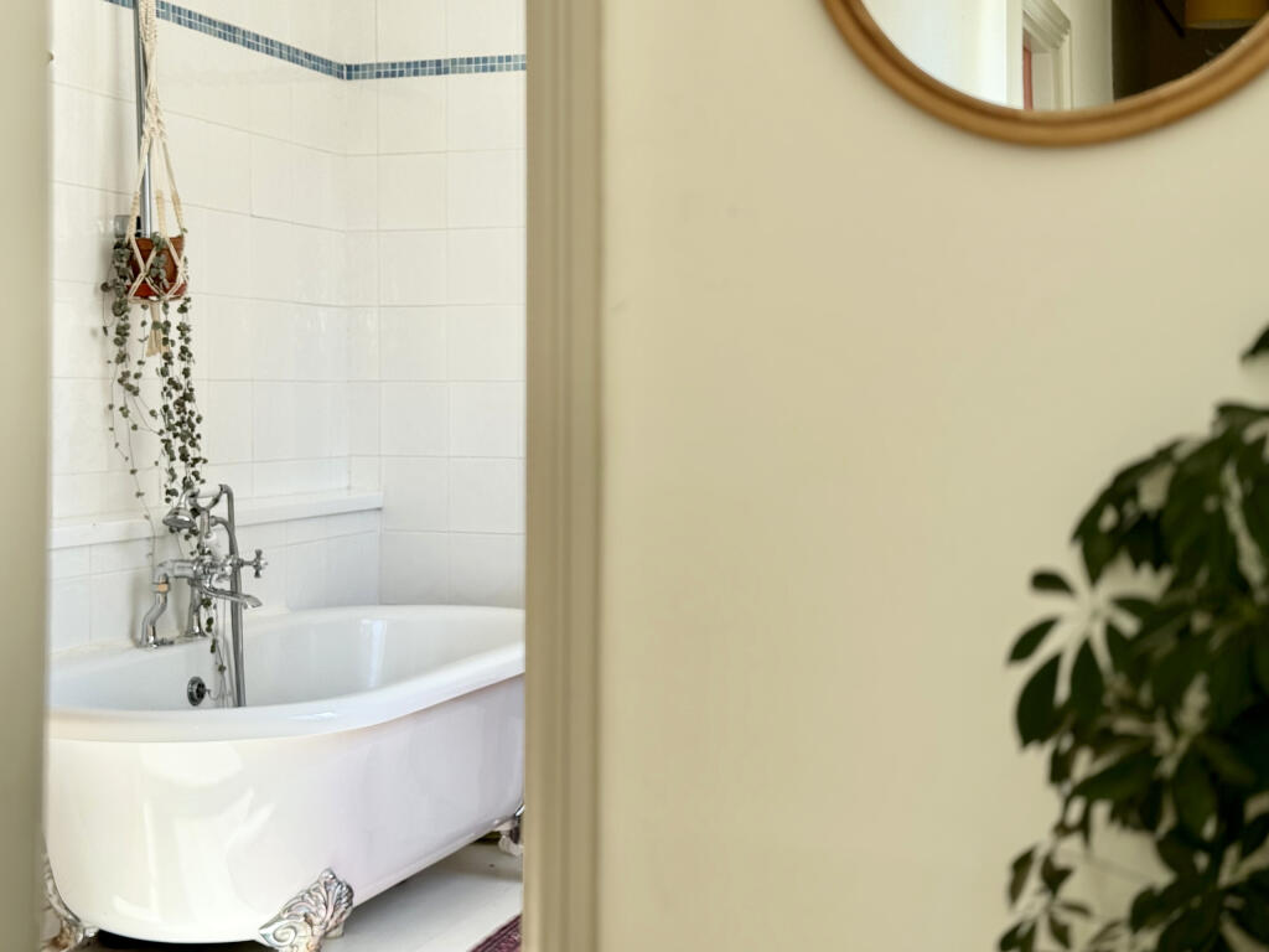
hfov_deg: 39.7
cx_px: 634
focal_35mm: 48
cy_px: 476
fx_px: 1760
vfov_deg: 30.3
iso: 64
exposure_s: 1/317
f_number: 1.78
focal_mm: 6.76
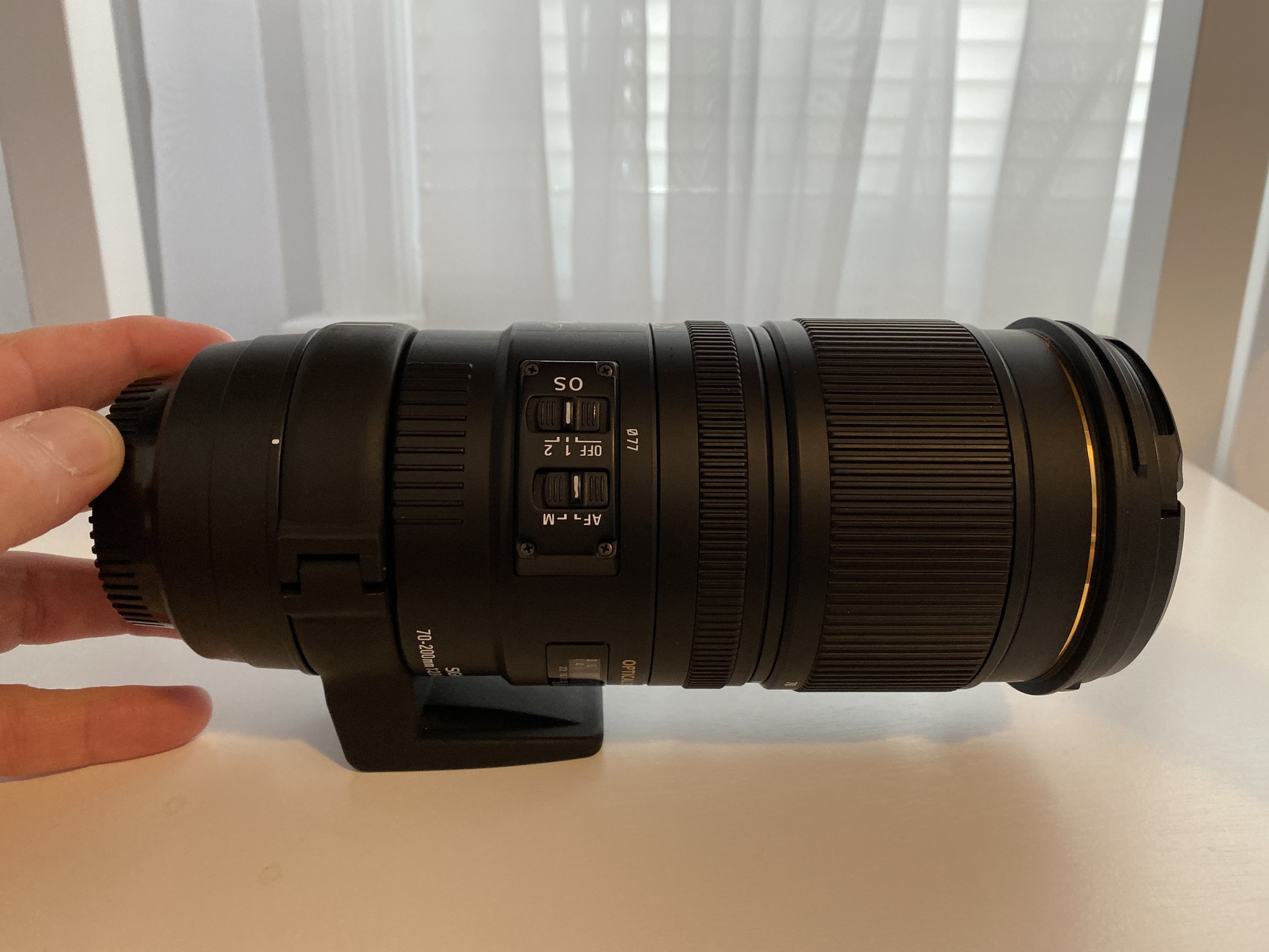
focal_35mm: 26
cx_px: 634
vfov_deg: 53.1
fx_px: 953
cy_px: 476
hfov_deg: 67.3
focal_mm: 4.25
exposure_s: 1/60
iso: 160
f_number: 1.8
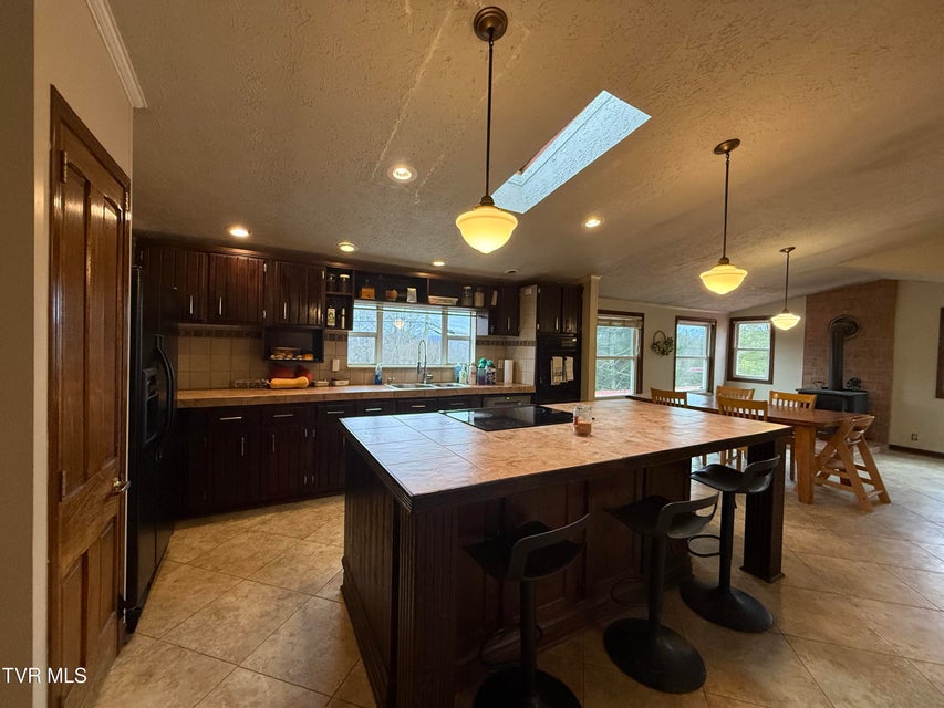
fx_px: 382
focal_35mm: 14
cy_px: 354
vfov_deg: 85.7
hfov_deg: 102.1
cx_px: 472
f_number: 2.2
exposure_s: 1/120
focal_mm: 2.22
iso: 320
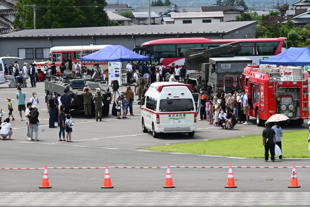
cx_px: 155
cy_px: 104
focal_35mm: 172
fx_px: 1485
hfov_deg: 11.9
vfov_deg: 8.0
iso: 400
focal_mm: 115
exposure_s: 1/320
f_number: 11
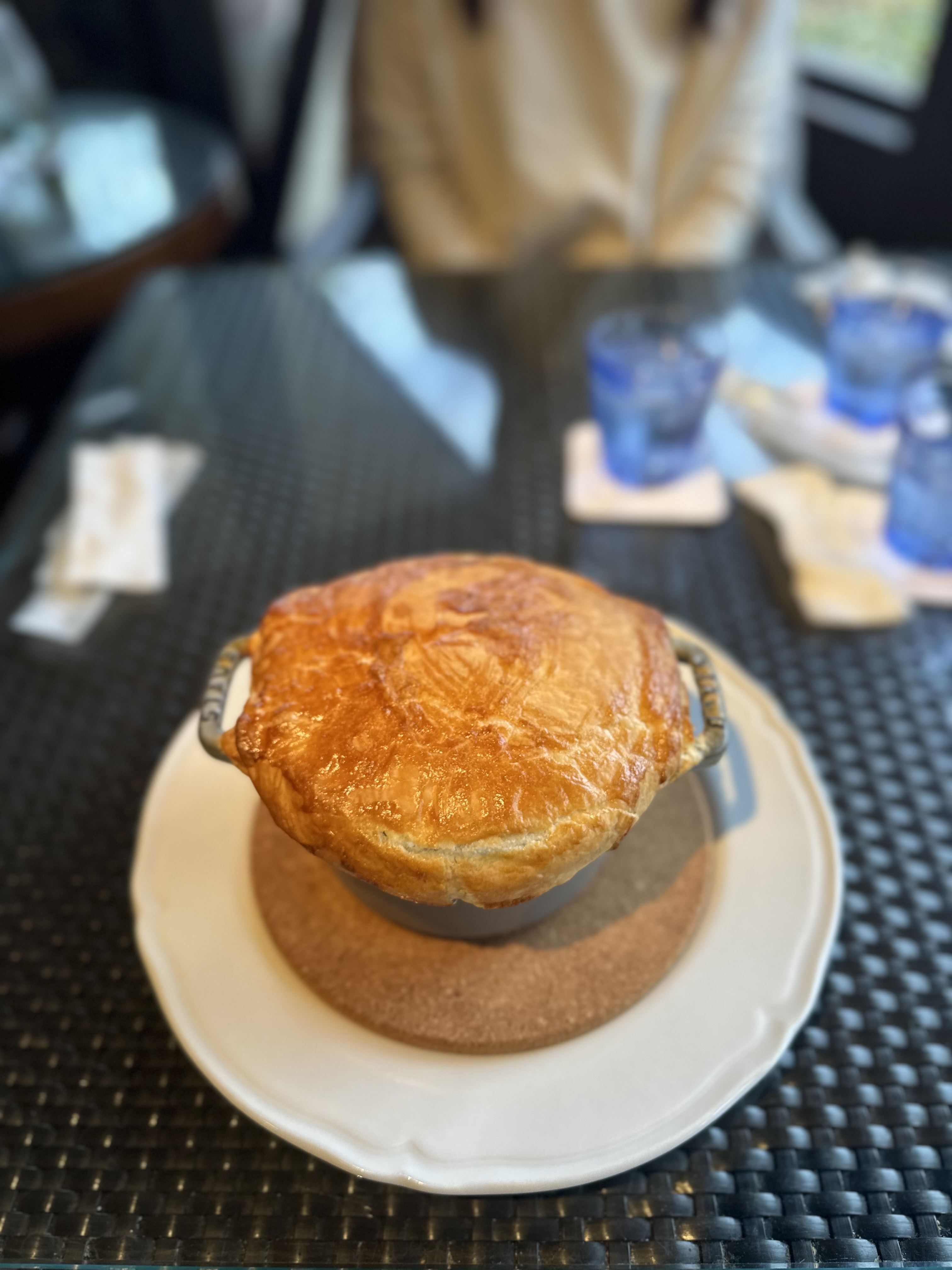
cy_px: 635
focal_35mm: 24
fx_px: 880
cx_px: 476
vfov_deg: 71.6
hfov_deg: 56.8
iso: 100
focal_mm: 6.86
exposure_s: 1/100
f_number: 1.78
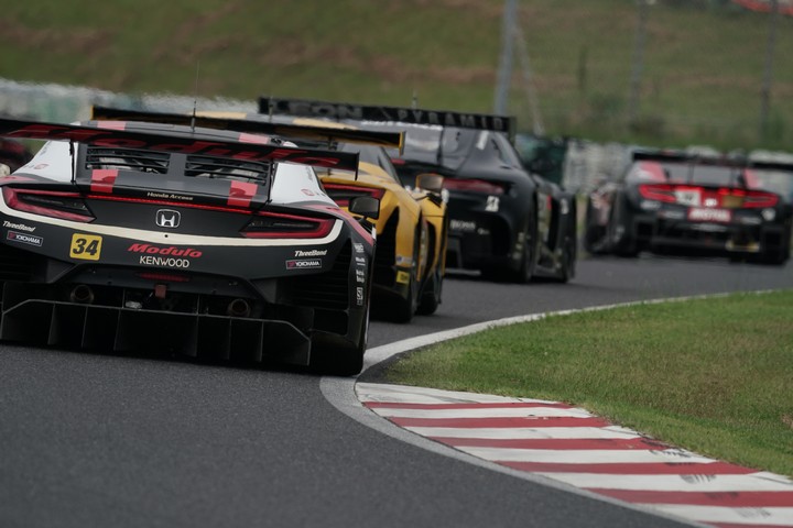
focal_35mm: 600
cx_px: 396
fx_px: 13216
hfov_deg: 3.4
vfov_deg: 2.3
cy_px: 264
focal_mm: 600
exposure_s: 1/400
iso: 200
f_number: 9
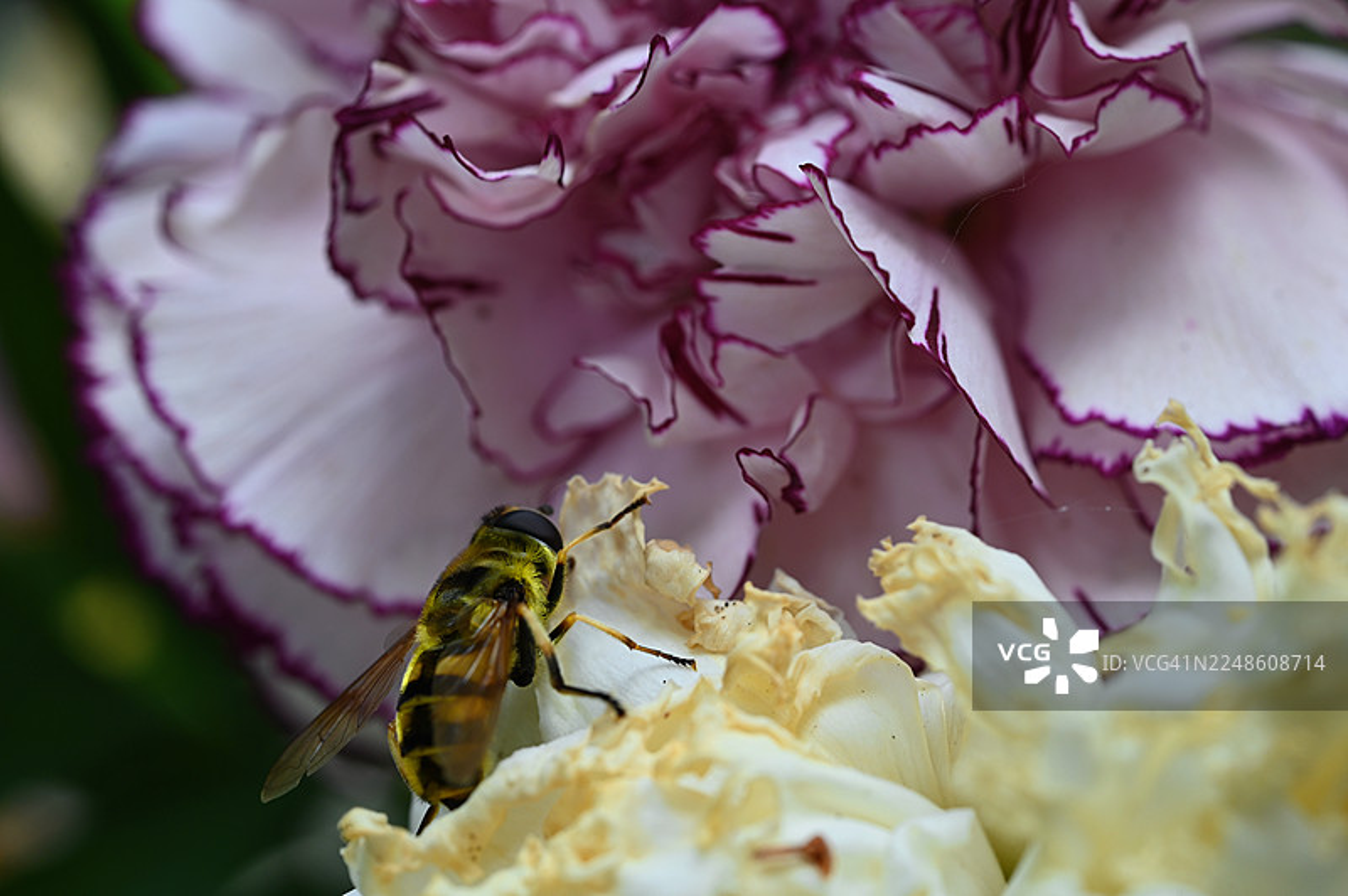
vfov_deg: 26.9
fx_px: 1871
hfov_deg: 39.6
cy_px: 448
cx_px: 674
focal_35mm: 50
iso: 250
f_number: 13
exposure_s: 1/50
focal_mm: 50
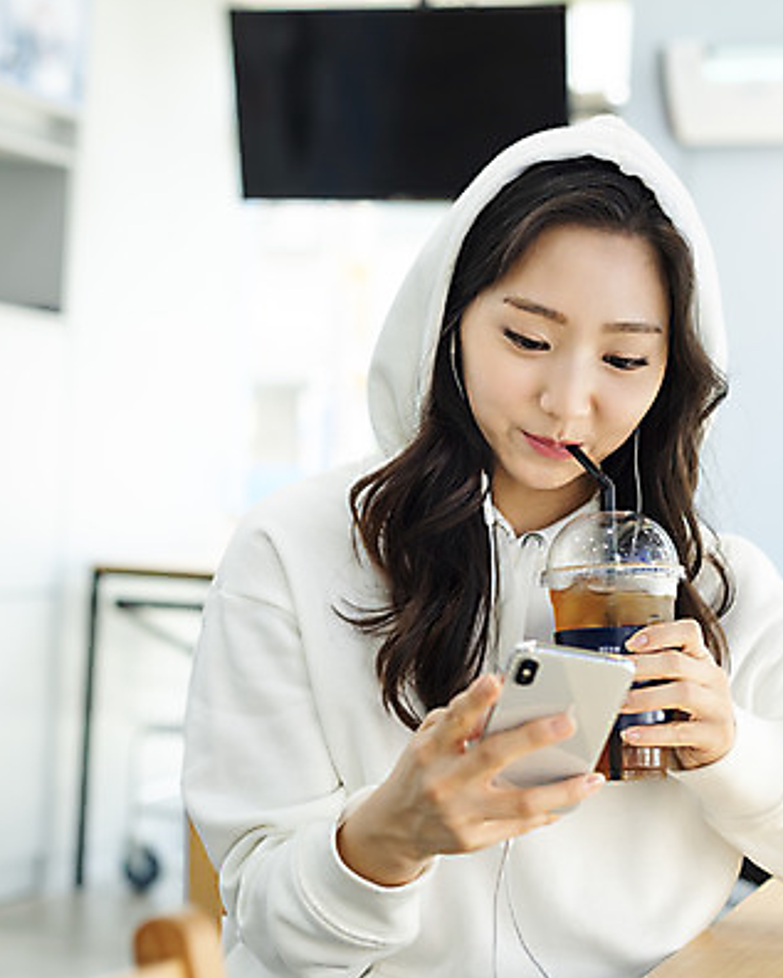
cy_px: 489
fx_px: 2056
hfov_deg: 21.5
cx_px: 315
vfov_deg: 26.8
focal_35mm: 71
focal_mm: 50
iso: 500
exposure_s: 1/400
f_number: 2.8
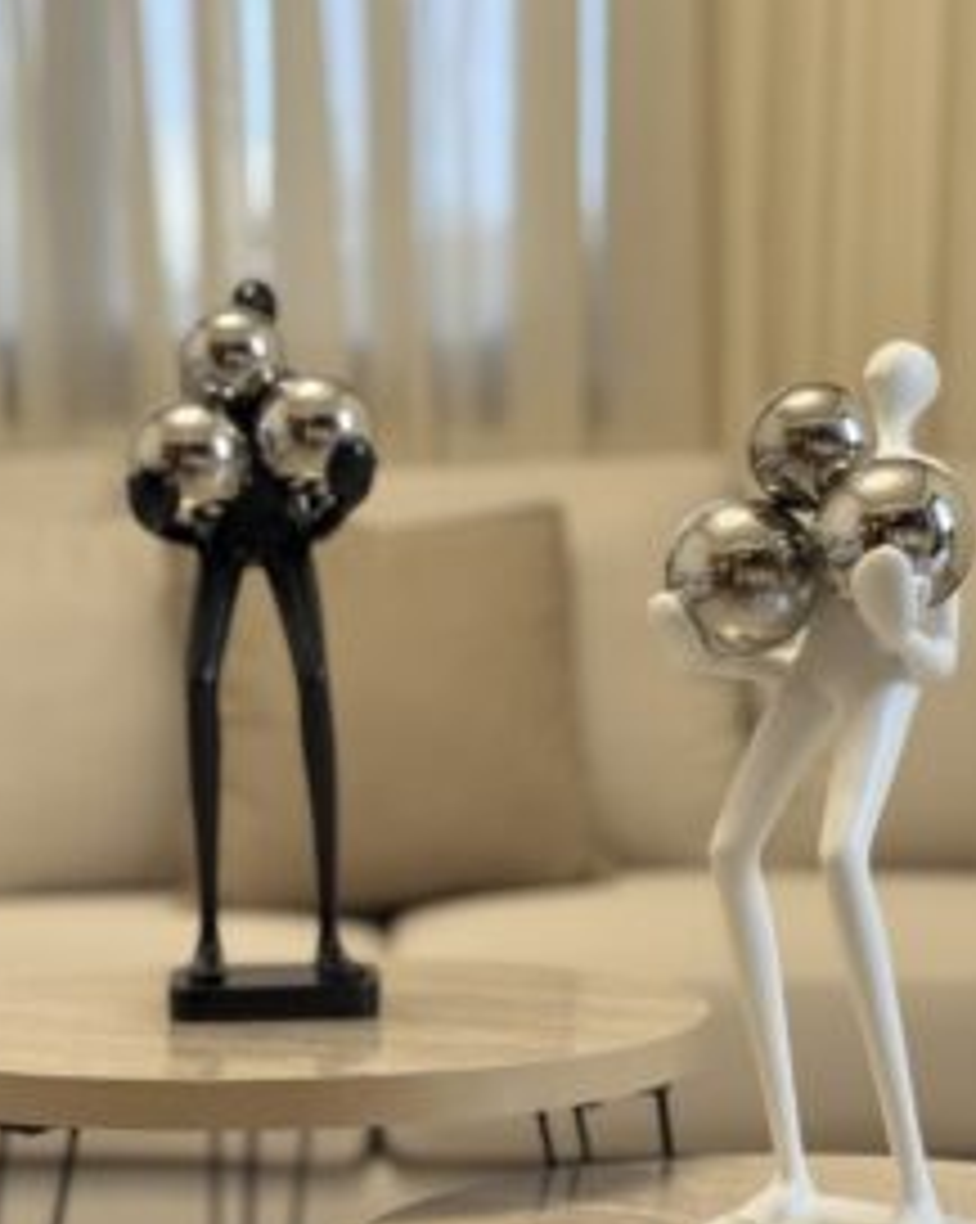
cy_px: 675
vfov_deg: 27.5
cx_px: 531
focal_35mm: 69
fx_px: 2496
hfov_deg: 22.1
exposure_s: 1/121
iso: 50
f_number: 1.78
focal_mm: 6.76
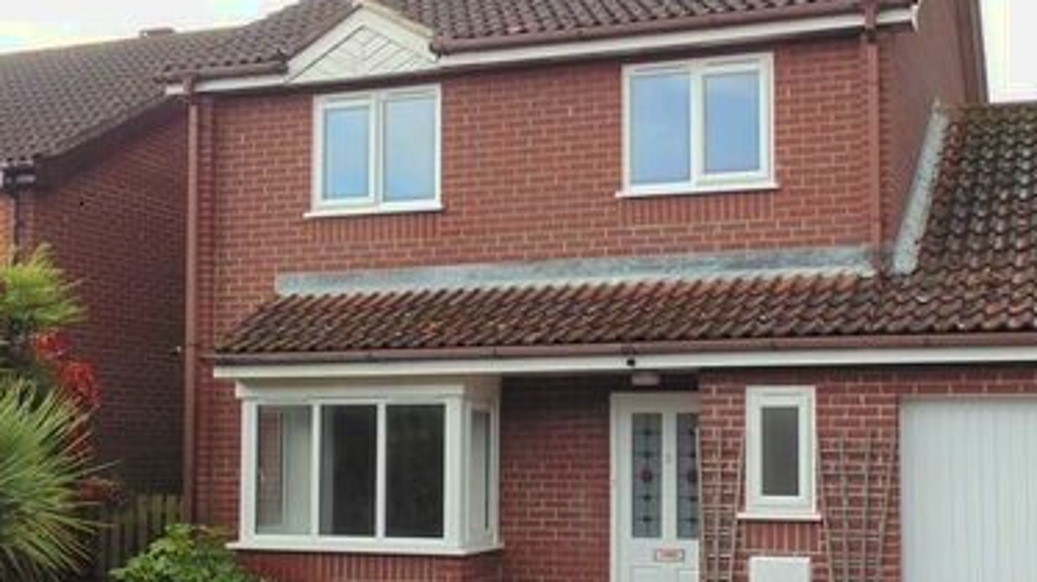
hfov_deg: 42.0
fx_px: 1347
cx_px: 607
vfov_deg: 24.3
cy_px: 364
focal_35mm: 49
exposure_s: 1/250
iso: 80
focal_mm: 4.3
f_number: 3.1
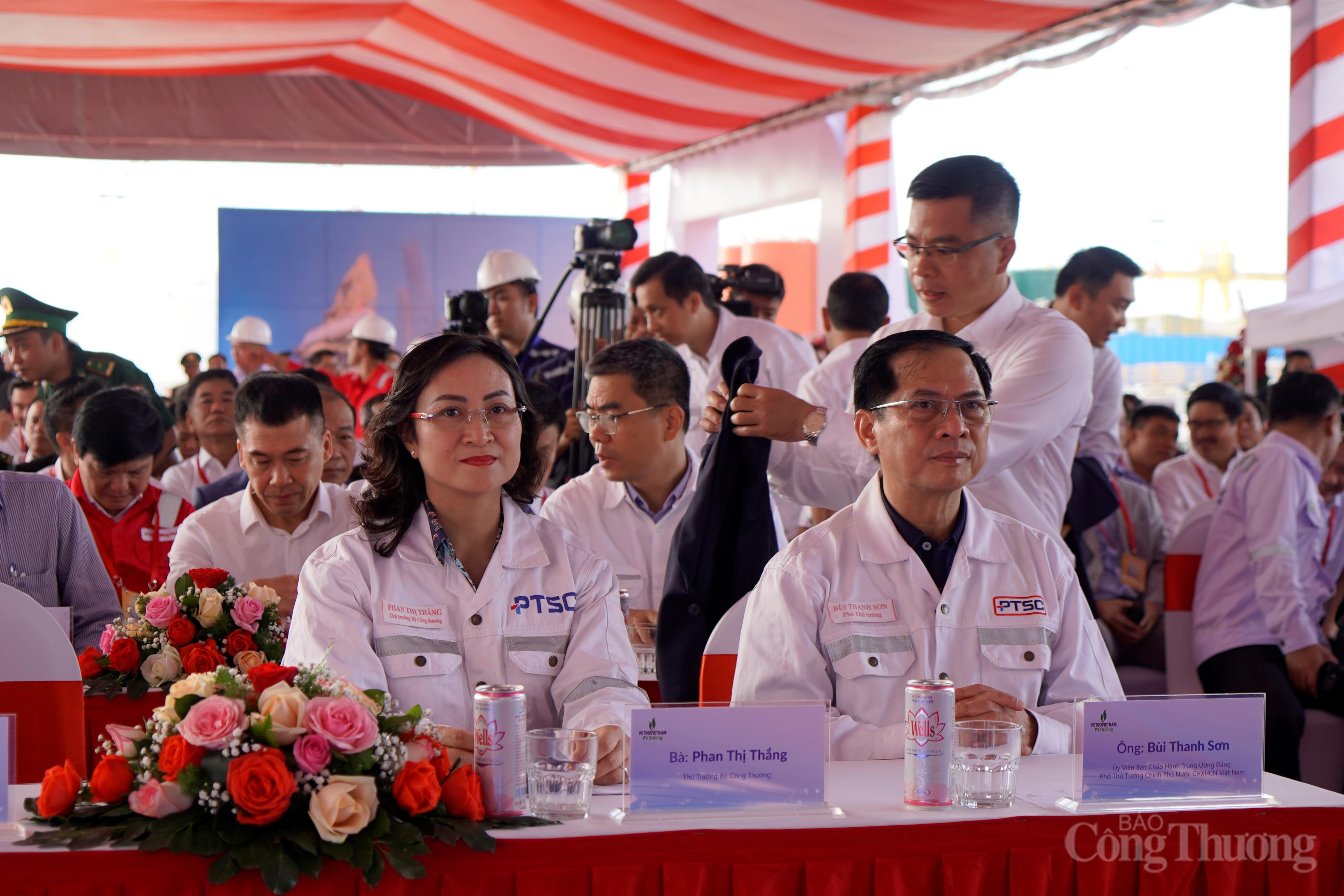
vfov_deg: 19.5
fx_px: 2613
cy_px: 448
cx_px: 672
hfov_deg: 28.8
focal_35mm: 70
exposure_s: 1/160
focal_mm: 47
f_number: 4
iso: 125
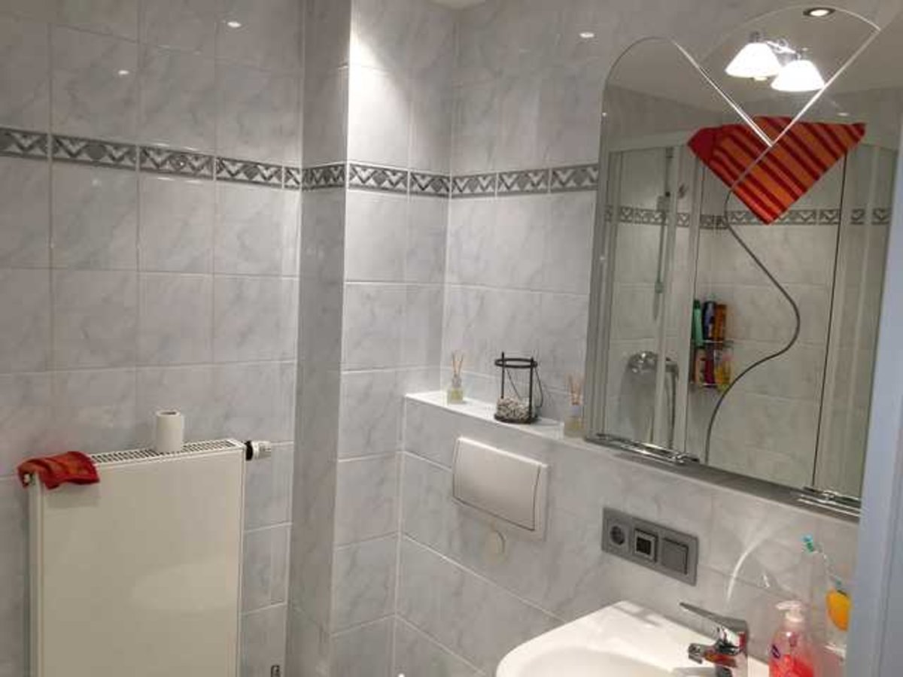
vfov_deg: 48.2
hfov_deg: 61.7
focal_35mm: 29
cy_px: 338
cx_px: 452
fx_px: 756
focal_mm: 4.15
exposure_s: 1/46
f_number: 2.2
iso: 25
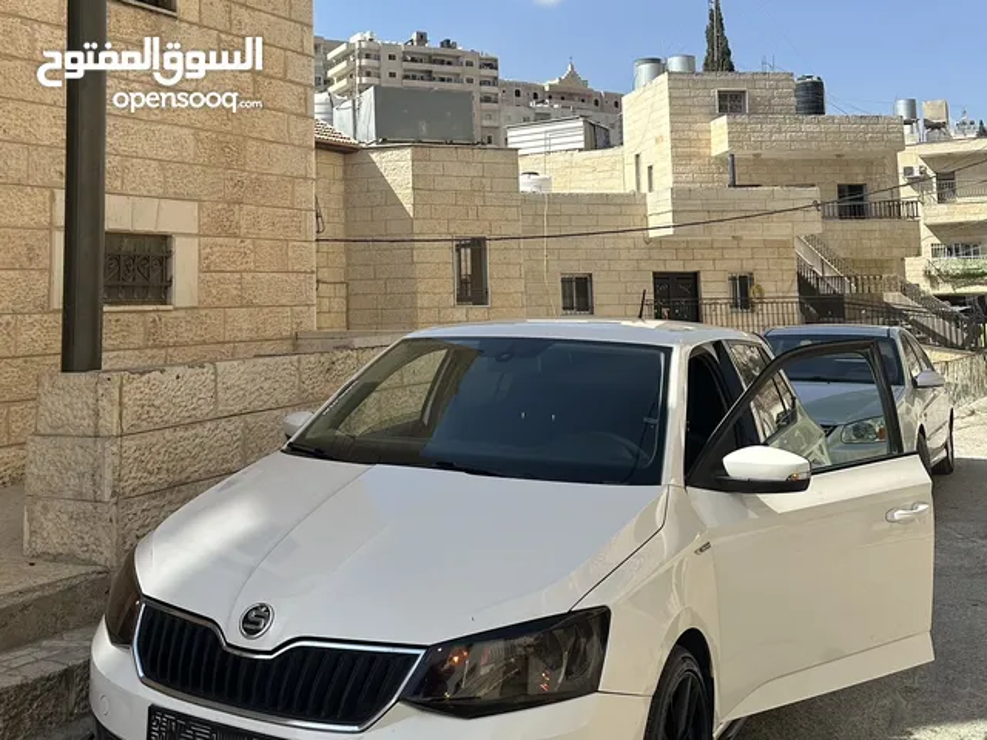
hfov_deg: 71.6
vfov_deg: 56.8
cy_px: 370
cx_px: 494
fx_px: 684
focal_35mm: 24
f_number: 1.78
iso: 80
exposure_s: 1/4545
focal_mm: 6.86
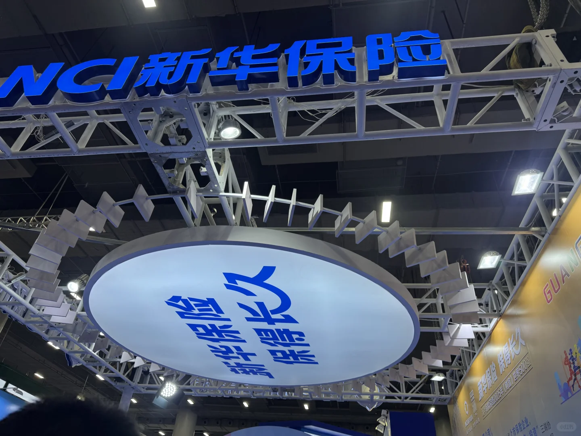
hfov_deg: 71.6
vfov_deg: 56.8
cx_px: 290
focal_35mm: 24
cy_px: 218
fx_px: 403
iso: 80
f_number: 1.78
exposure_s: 1/305
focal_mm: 6.76
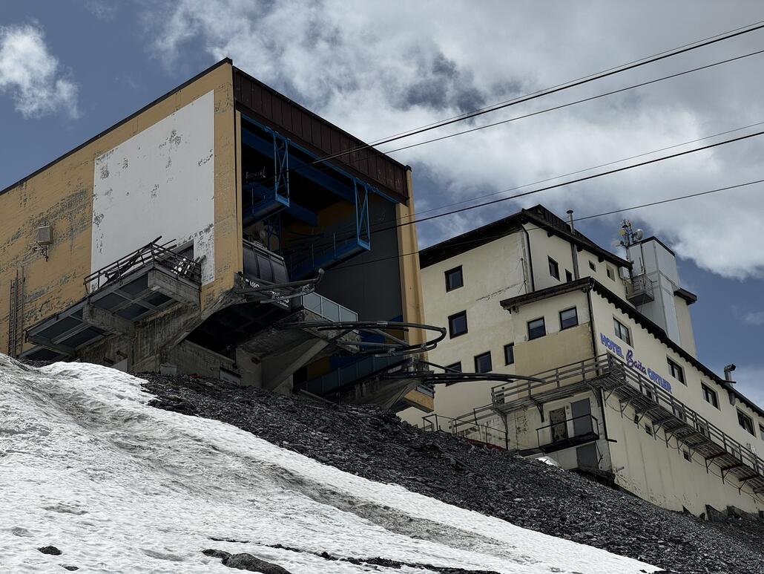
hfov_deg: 25.3
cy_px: 287
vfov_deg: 19.1
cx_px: 382
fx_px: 1700
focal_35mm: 77
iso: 20
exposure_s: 1/2660
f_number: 2.8
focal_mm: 9
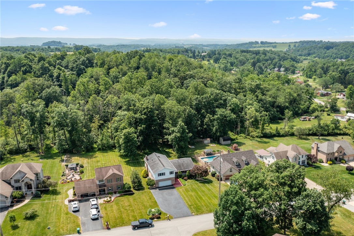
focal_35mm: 28
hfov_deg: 65.5
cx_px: 177
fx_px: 275
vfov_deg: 46.4
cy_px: 118
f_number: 5.6
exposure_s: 1/320
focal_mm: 10.26
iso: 100
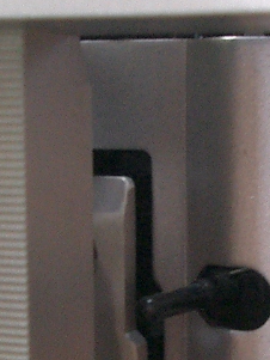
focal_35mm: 149
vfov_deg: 13.1
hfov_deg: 9.9
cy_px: 324
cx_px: 225
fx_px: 1548
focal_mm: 5.8
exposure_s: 1/10
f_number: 2.6
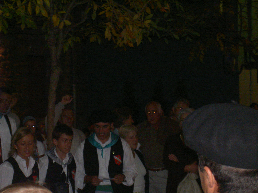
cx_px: 129
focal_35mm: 116
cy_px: 96
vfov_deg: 12.8
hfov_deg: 17.0
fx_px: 865
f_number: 4.9
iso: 100
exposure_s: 1/89.3
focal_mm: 24
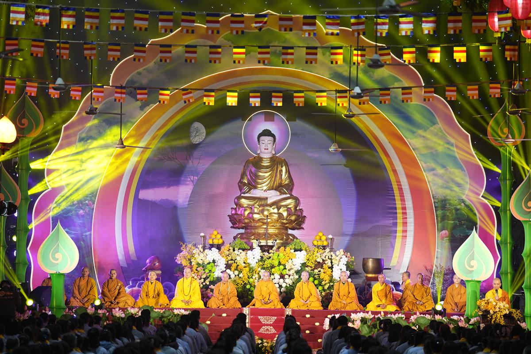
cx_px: 266
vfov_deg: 10.1
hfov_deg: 15.1
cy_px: 177
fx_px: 2006
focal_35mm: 136
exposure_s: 1/100
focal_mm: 136
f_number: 2.8
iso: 320
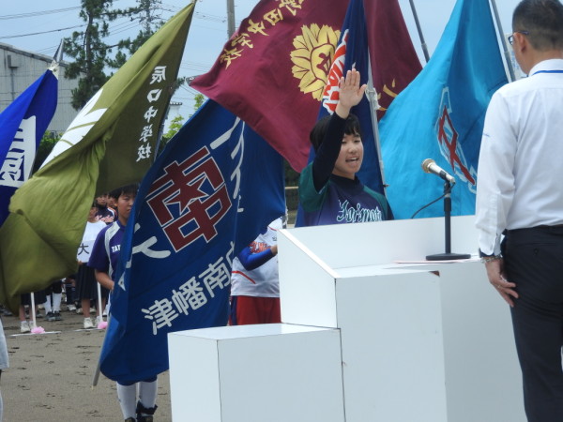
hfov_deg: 17.1
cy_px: 211
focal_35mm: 115
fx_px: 1870
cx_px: 282
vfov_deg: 12.9
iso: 100
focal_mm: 20.6
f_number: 5
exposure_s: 1/400
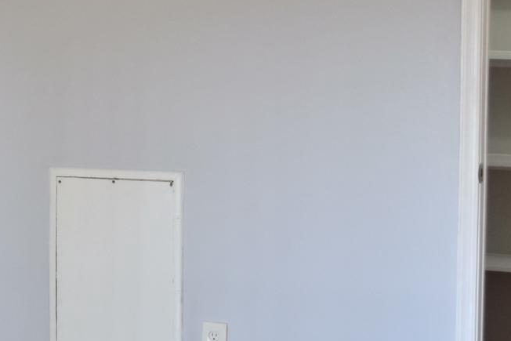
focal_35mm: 113
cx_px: 74
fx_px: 1604
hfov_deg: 17.9
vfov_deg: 12.1
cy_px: 89
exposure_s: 1/60
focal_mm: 24
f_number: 4
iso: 400
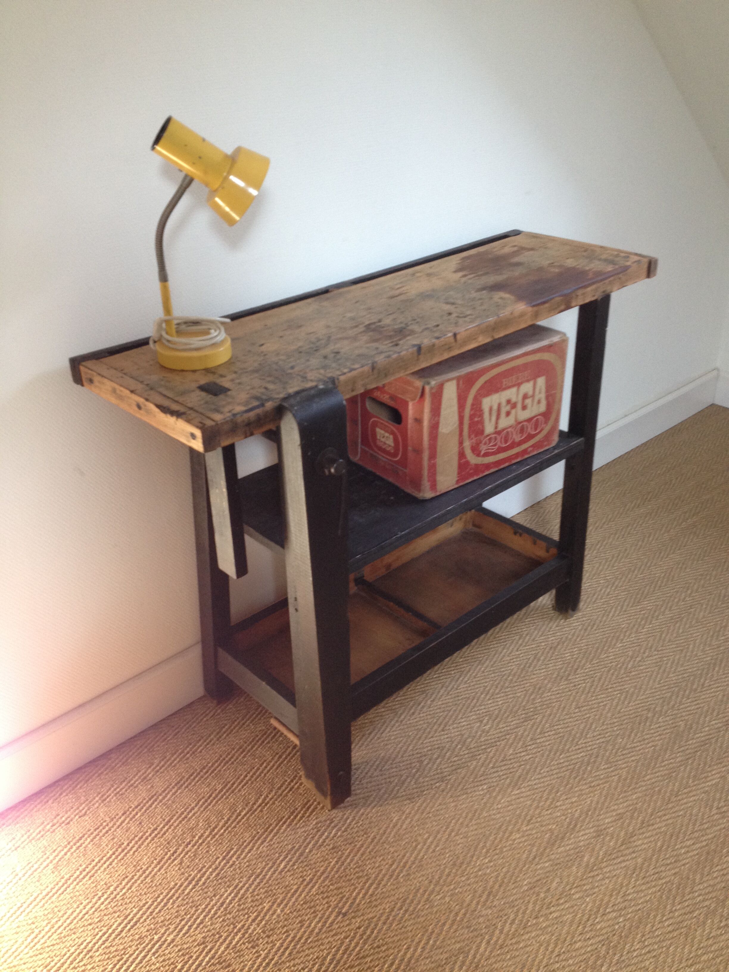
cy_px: 486
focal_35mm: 35
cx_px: 364
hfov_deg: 40.7
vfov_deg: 52.6
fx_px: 983
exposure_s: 1/20
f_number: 2.4
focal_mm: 4.28
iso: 100
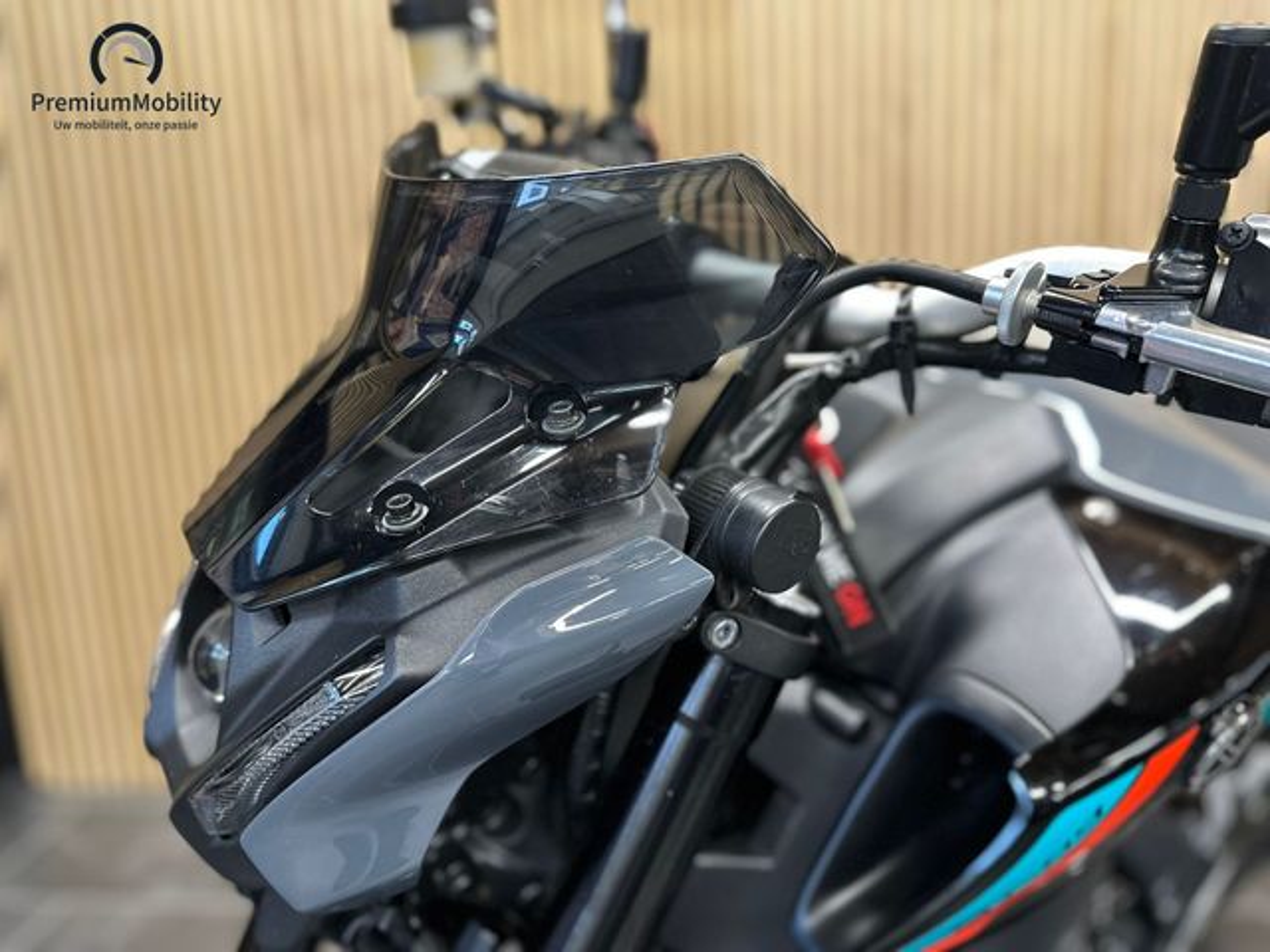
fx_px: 881
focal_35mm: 24
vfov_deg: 56.8
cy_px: 476
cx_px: 635
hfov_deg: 71.6
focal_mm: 6.86
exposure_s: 1/50
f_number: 1.78
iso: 250
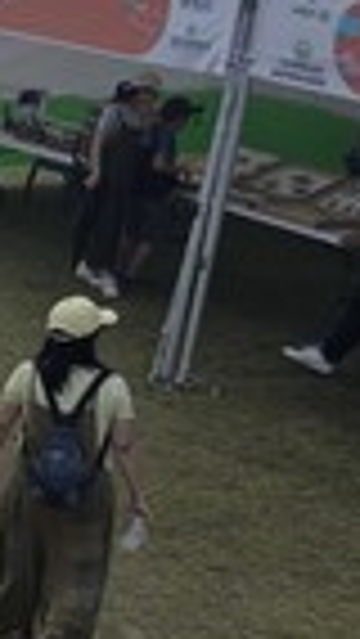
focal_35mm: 106
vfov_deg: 20.1
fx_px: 1797
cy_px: 194
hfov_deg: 8.3
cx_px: -927
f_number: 1.7
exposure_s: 1/765
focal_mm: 6.3
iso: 12
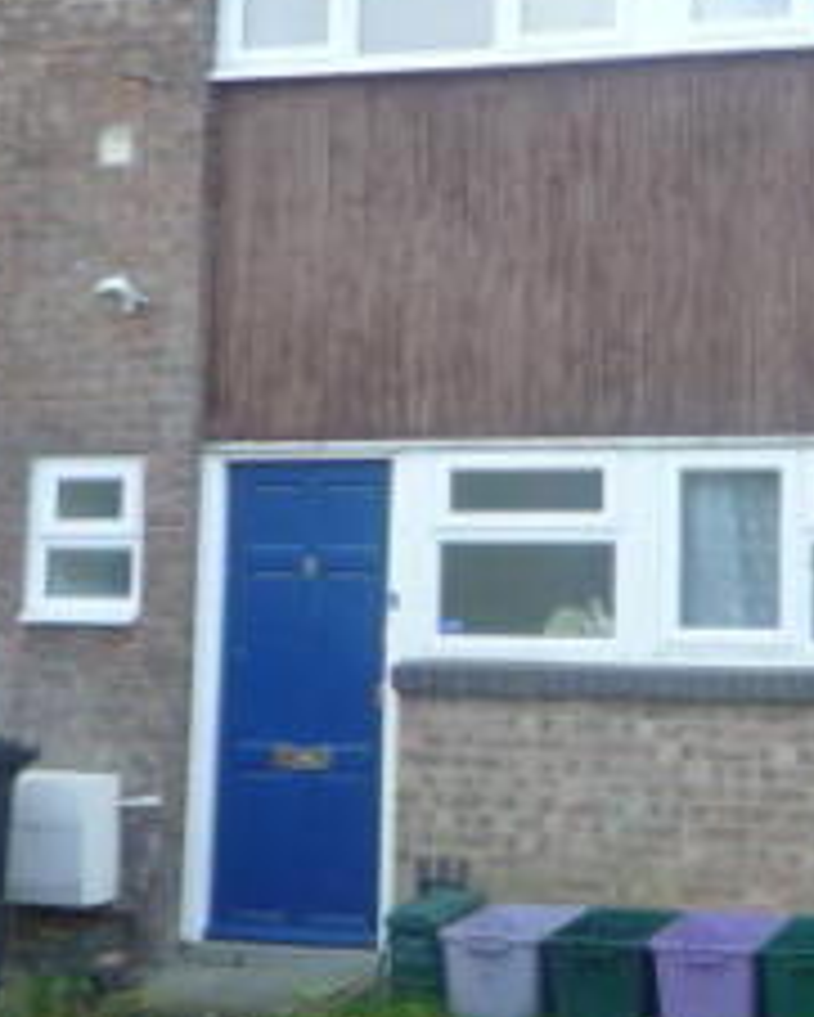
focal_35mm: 63
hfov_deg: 23.2
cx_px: 812
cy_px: 376
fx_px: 1896
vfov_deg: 29.9
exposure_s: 1/125
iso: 100
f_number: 2.8
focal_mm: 4.4
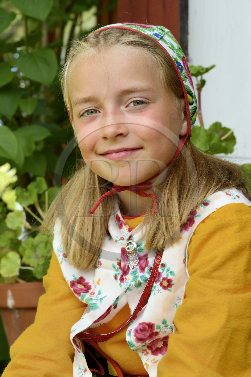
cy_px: 188
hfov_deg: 19.4
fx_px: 732
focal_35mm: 70
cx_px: 126
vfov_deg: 28.8
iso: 400
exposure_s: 1/200
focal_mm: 70
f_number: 9
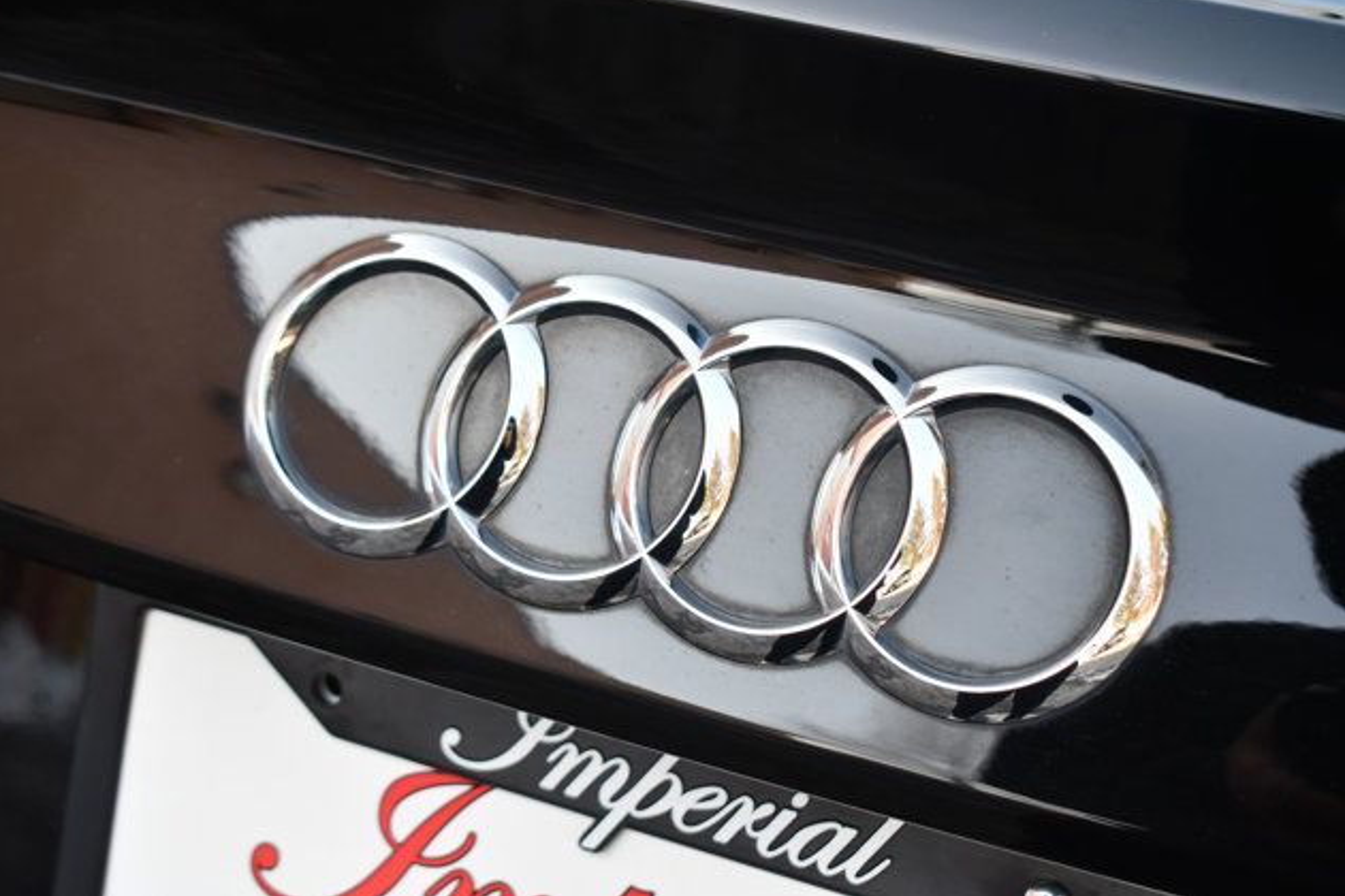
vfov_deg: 21.2
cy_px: 445
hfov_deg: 31.4
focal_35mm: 64
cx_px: 664
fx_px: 2391
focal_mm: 42
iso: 400
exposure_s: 1/250
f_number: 5.6
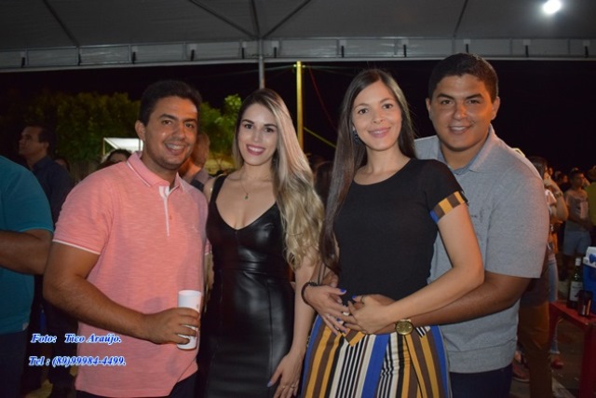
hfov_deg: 59.5
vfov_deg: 41.7
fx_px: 522
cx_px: 298
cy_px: 199
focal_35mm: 32
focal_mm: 21
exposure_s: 1/60
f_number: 3.8
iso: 2500
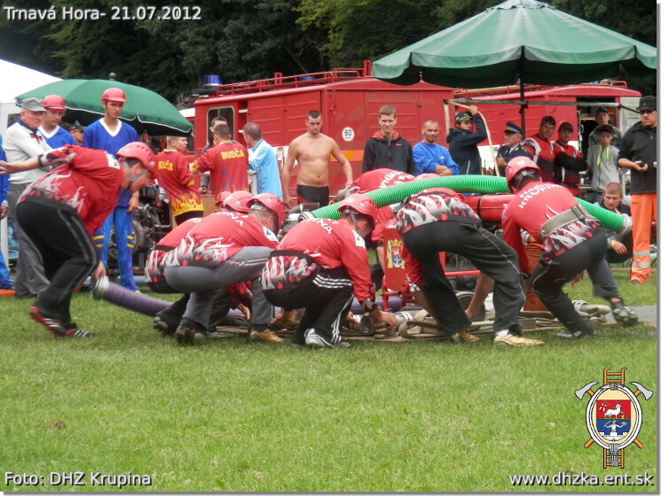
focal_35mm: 88
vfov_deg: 16.8
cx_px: 330
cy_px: 248
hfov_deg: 22.2
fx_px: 1682
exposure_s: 1/125
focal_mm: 15.8
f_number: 4.8
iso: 80
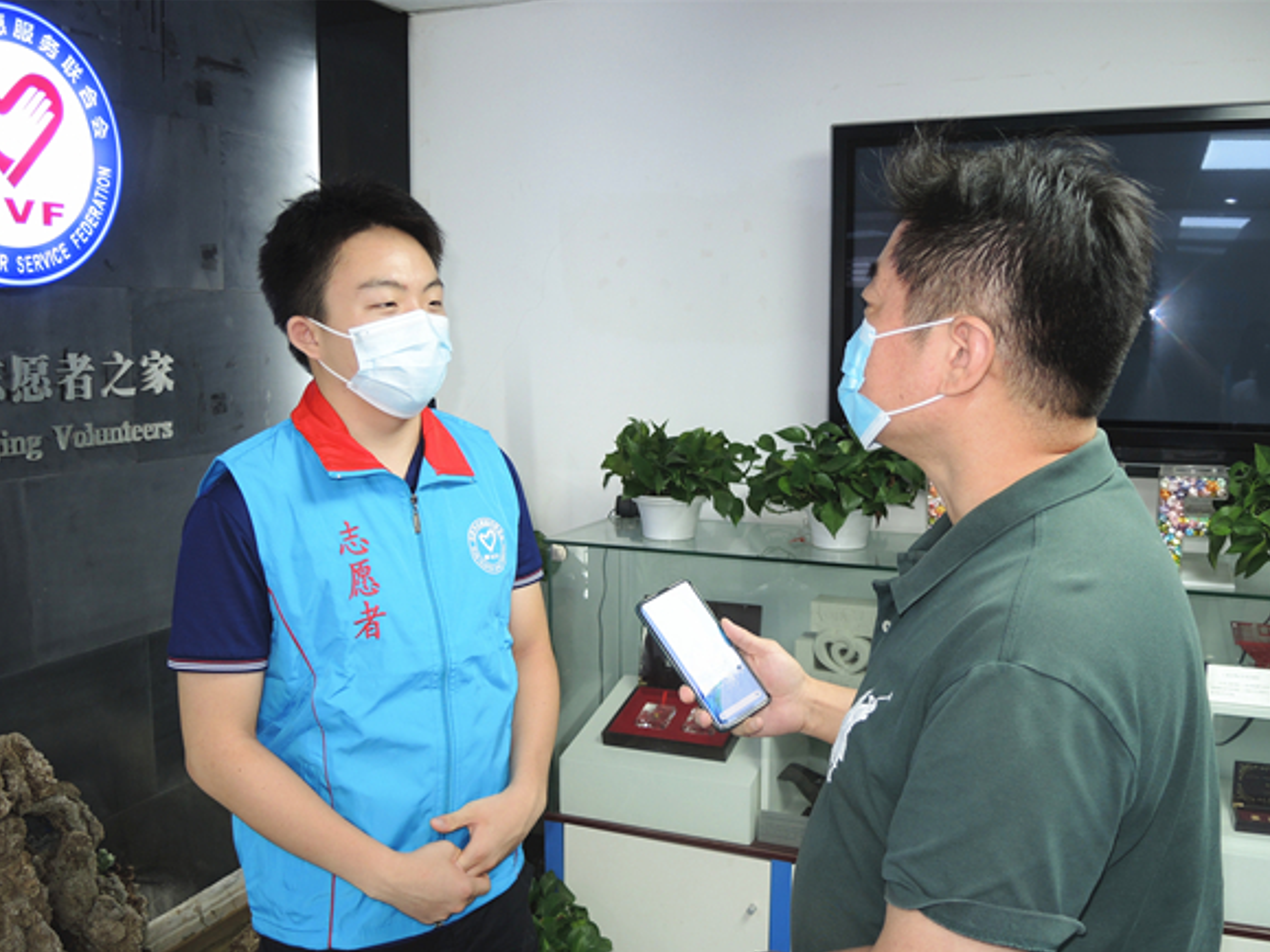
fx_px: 1064
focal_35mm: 29
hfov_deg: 61.7
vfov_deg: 48.2
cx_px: 627
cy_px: 491
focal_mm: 6
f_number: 2
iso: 100
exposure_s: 1/40
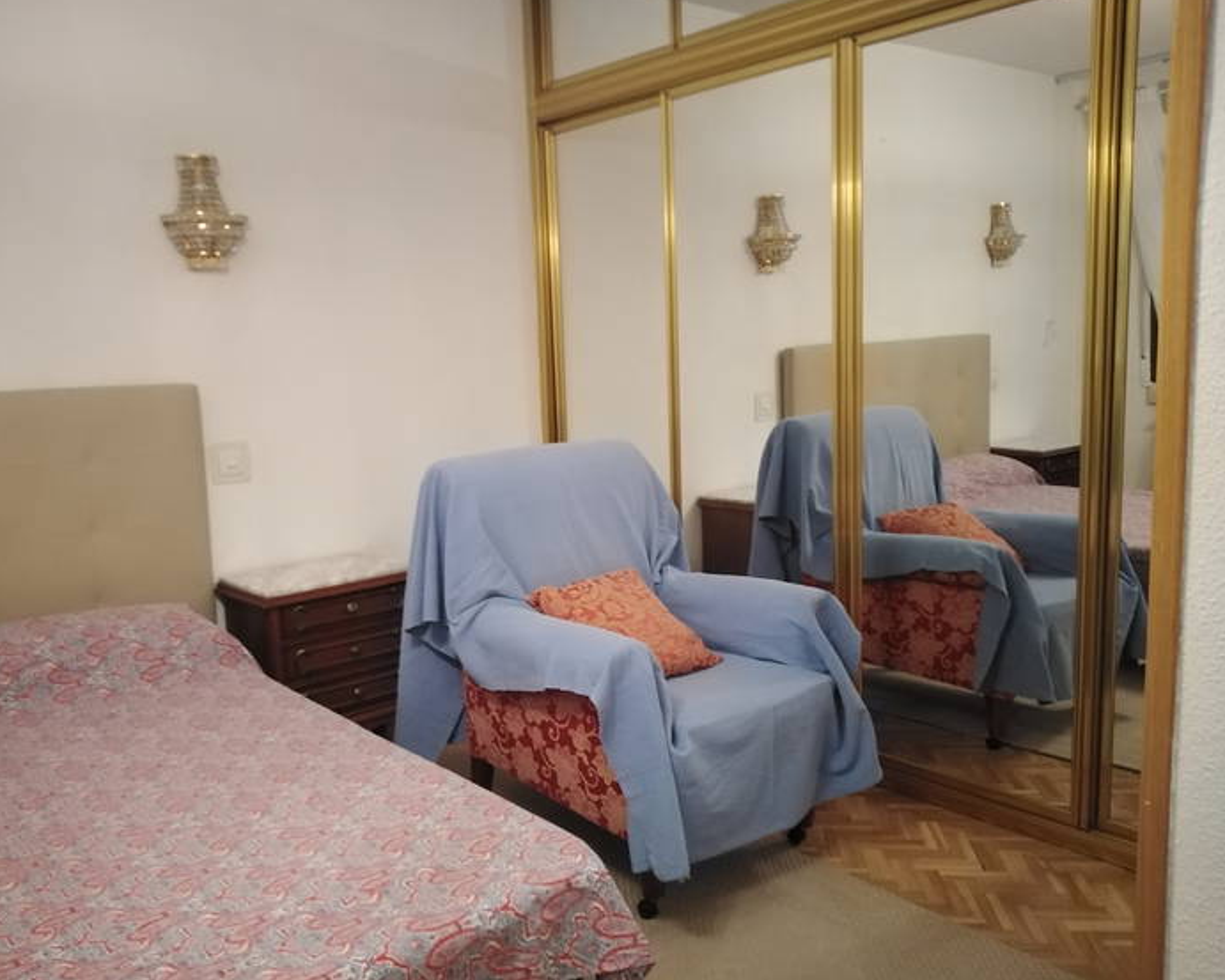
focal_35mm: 29
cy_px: 514
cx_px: 551
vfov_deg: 50.0
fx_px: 1052
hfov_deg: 60.3
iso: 1030
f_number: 1.8
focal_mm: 3.62
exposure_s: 1/14.3
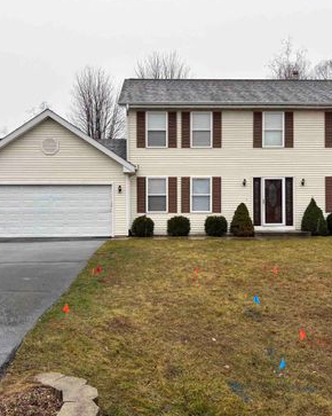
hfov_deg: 42.2
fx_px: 430
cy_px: 208
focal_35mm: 35
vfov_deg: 51.6
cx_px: 164
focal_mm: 5.96
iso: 40
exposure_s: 1/122
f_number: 1.6
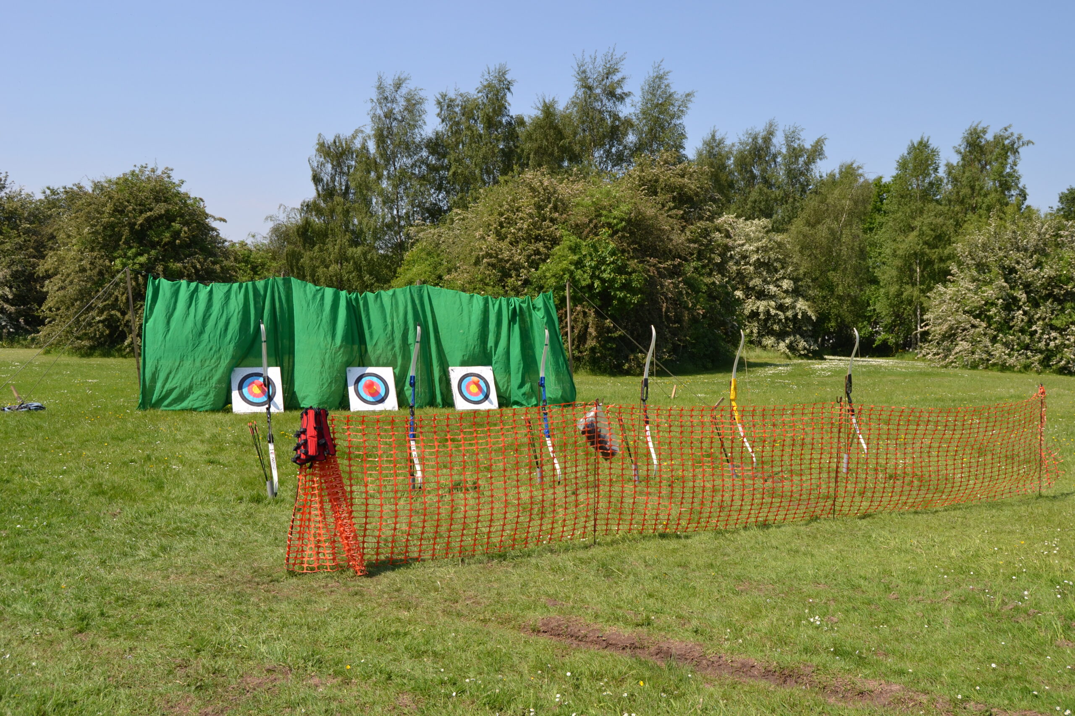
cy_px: 358
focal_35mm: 30
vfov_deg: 43.6
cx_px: 538
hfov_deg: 61.9
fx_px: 896
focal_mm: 20
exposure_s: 1/250
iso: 100
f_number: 8
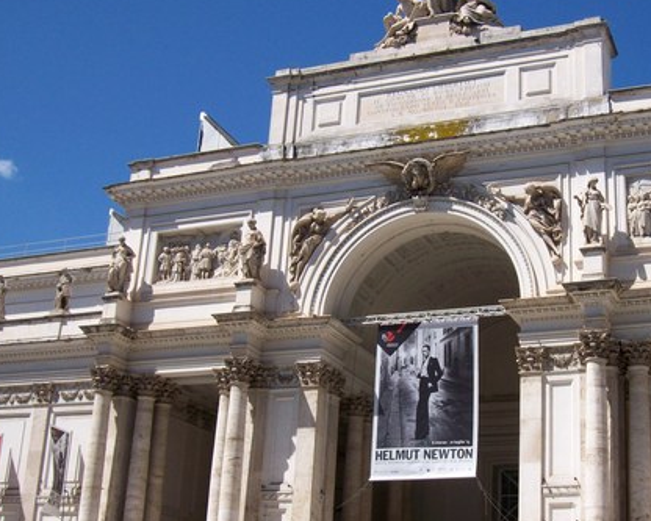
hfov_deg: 34.4
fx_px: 1041
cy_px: 302
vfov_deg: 28.1
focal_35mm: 54
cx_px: 430
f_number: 4.8
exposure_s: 1/686
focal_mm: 6
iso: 80
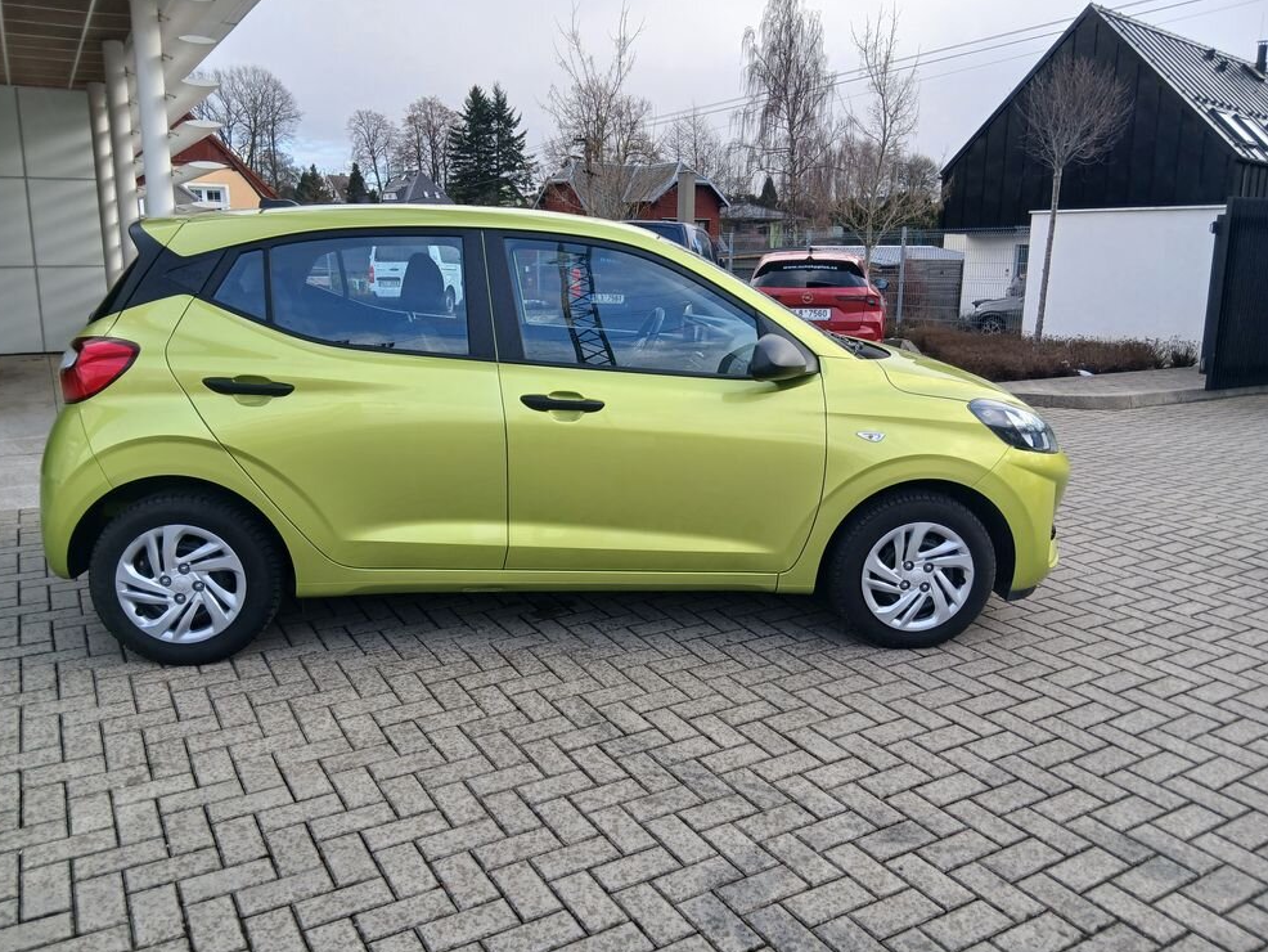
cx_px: 621
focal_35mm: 27
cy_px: 464
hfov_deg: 65.3
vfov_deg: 51.4
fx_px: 989
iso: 20
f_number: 1.8
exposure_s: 1/123
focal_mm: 3.98
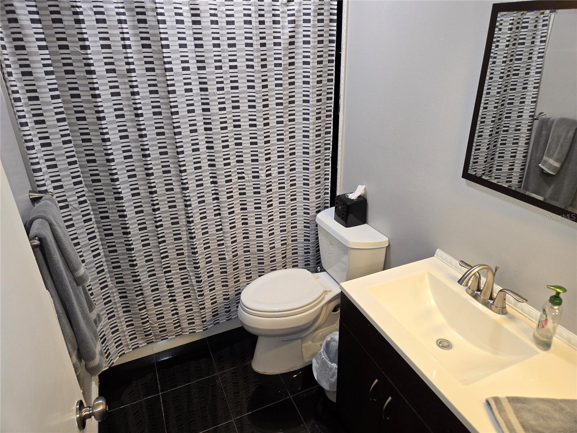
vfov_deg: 58.9
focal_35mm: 23
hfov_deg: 73.9
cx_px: 288
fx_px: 383
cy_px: 216
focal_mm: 5.4
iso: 100
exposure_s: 1/60
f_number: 1.8
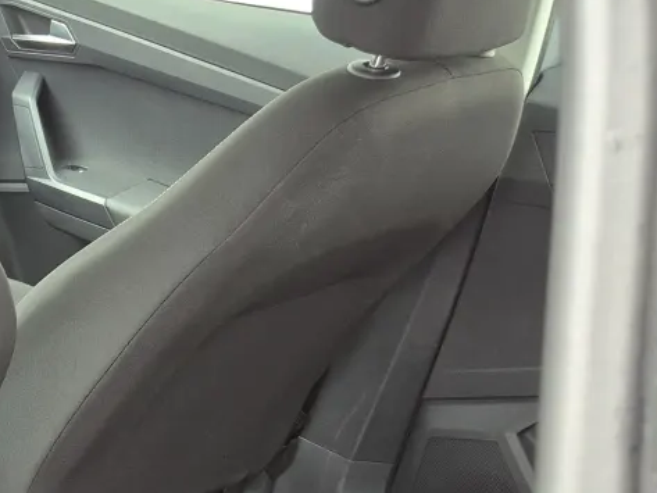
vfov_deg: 19.5
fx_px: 1329
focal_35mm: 70
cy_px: 626
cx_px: -256
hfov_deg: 23.6
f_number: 1.8
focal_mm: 5.4
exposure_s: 1/100
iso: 160
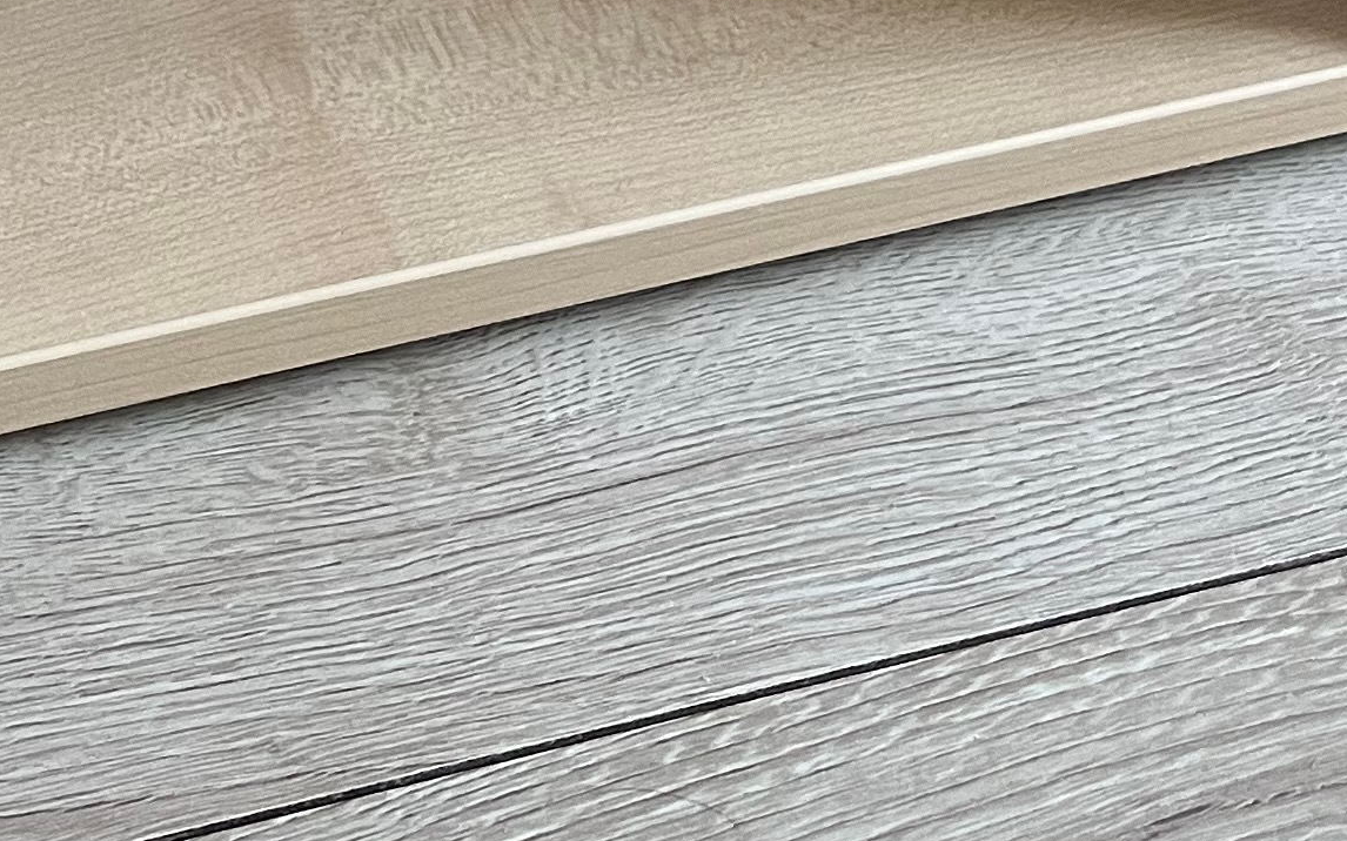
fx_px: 3561
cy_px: -788
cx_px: 109
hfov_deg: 20.9
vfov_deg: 12.1
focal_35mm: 97
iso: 250
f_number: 1.6
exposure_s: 1/60
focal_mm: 5.1
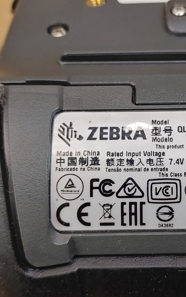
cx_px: 165
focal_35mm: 63
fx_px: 511
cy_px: 150
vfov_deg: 32.5
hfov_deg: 20.2
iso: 50
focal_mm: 4.36
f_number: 1.8
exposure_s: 1/261
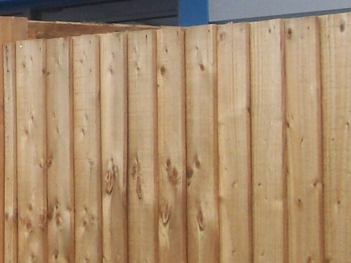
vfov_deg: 10.0
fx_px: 1490
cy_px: -10
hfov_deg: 12.2
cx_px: -298
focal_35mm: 147
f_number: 2.7
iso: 80
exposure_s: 1/494
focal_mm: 6
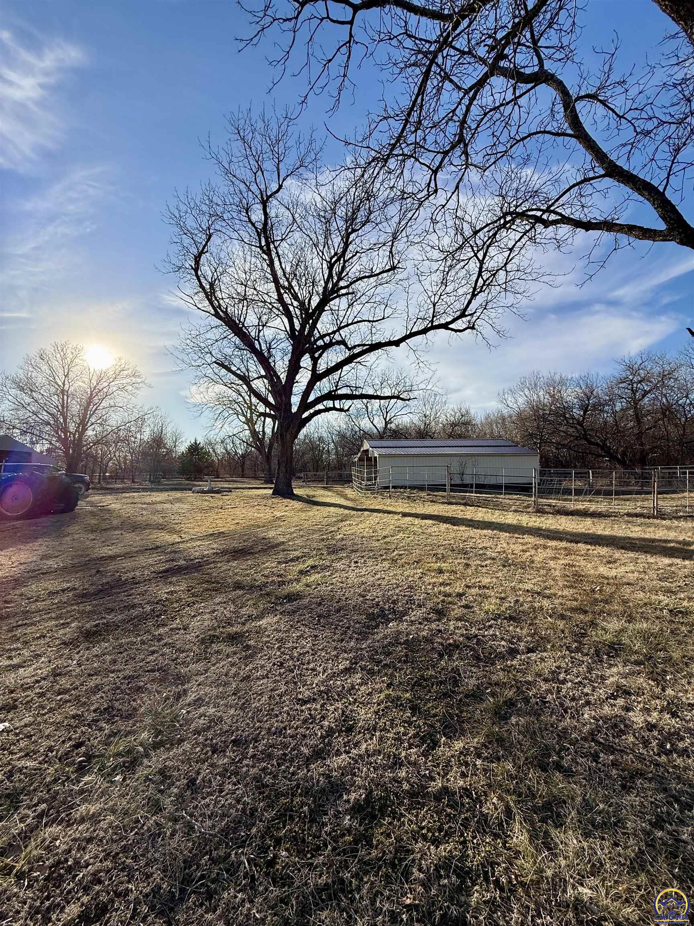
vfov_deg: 102.1
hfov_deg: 85.7
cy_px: 463
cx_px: 347
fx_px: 374
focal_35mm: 14
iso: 50
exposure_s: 1/2237
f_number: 2.2
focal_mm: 2.22
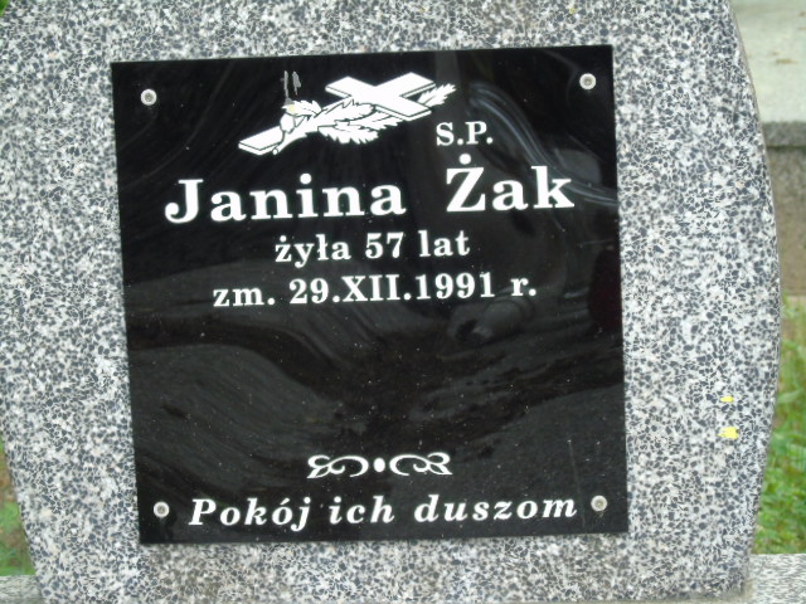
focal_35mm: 162
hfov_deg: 12.2
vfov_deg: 9.2
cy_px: 302
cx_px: 403
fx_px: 3772
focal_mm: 29
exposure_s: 1/125
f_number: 4.9
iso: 250
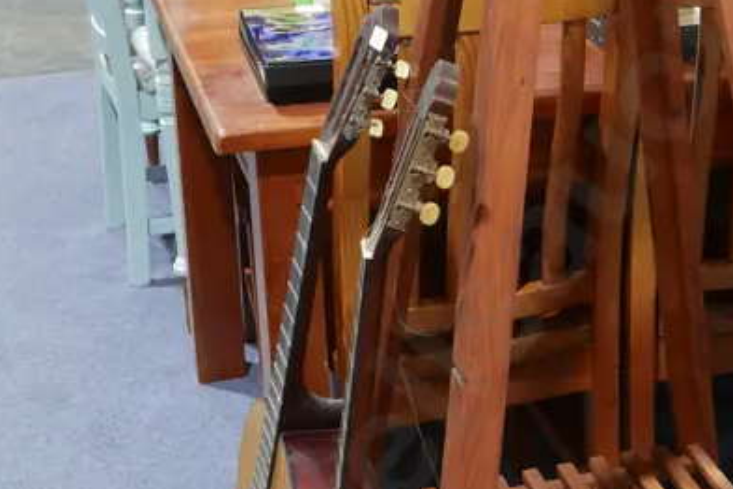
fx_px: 1547
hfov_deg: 26.0
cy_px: 159
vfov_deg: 17.9
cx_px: 615
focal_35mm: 76
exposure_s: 1/60
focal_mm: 14
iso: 640
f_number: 4
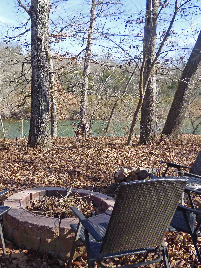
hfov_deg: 34.4
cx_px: 52
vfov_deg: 45.8
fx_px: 317
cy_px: 132
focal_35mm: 41
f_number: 3.3
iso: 100
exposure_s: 1/320
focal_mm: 5.29
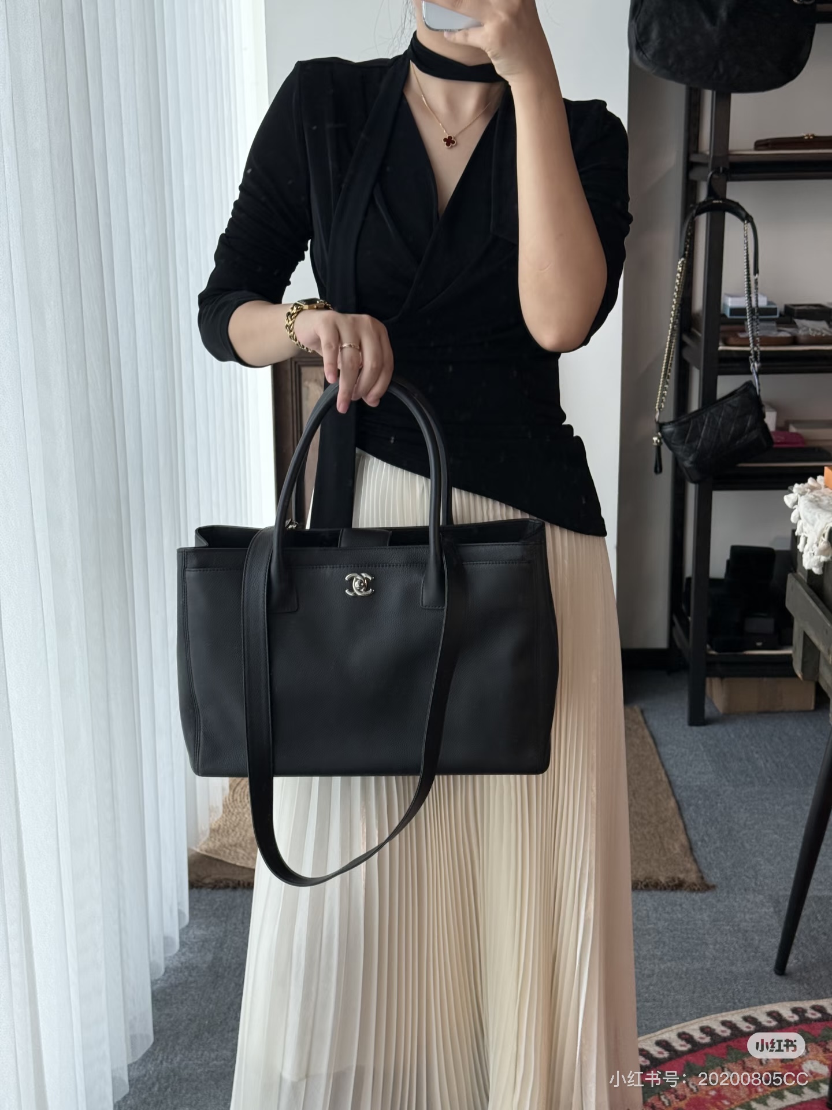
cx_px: 416
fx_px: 1538
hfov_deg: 30.3
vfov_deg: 39.7
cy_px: 555
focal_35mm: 48
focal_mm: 6.76
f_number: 1.78
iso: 125
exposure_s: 1/60
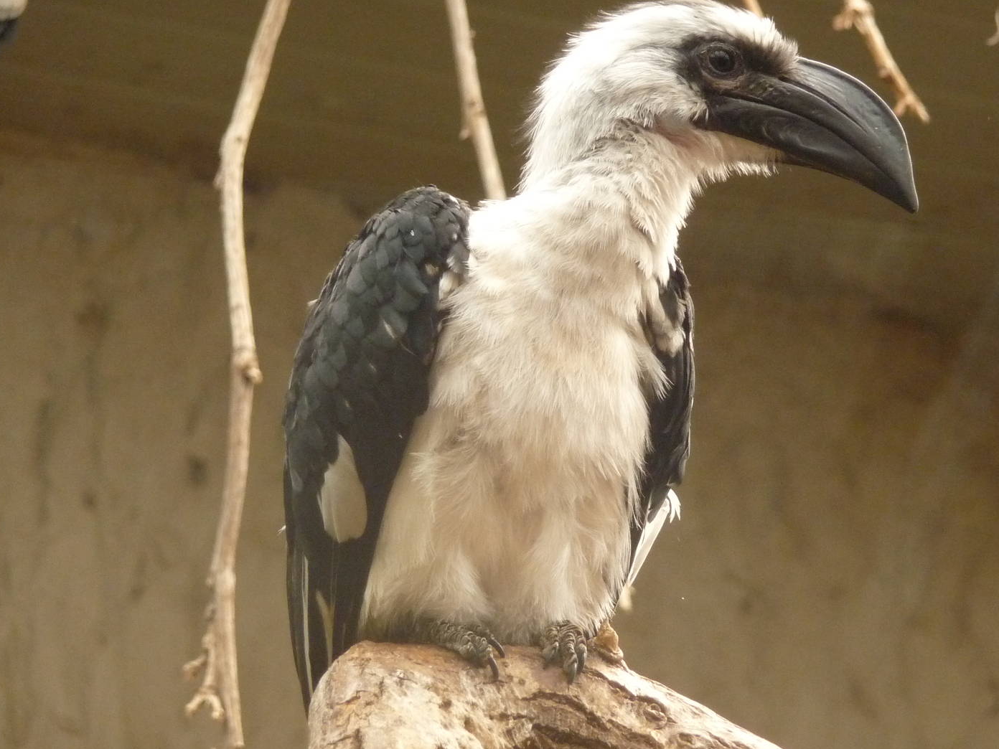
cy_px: 390
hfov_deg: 5.5
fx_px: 10447
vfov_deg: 4.1
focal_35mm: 362
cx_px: 568
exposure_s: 1/100
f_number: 4.9
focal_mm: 47
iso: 400
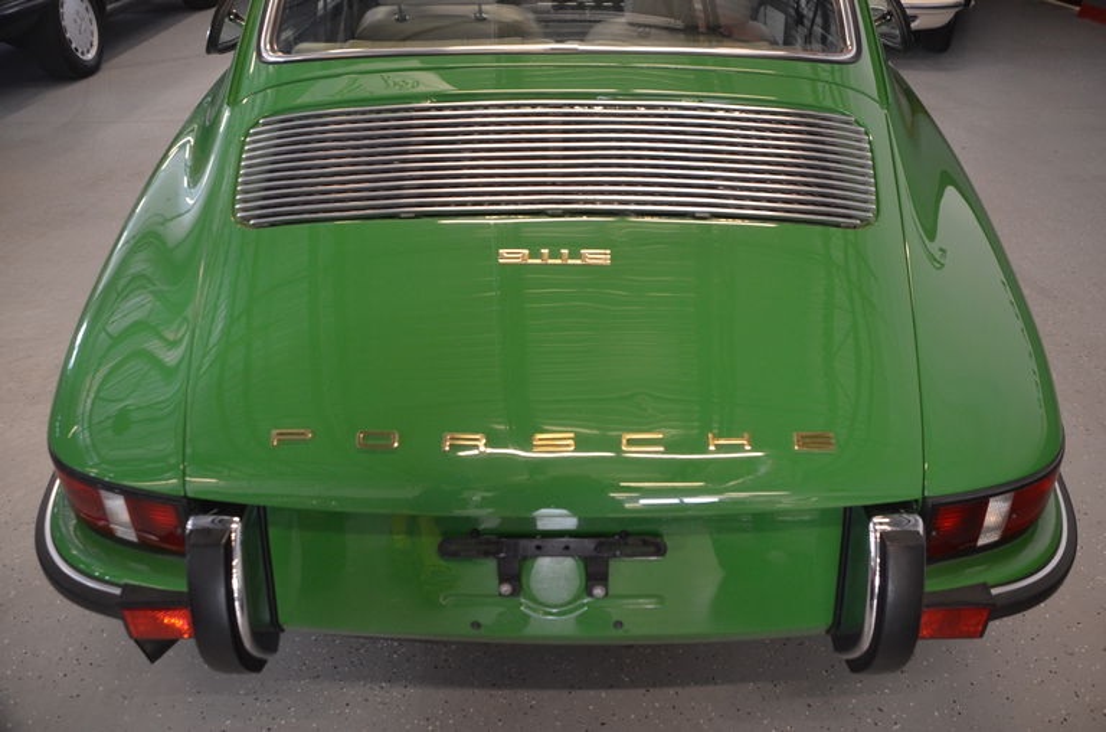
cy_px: 366
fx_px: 919
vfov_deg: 43.4
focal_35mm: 30
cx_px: 553
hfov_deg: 62.1
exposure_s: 1/30
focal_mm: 20
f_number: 3.5
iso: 1400
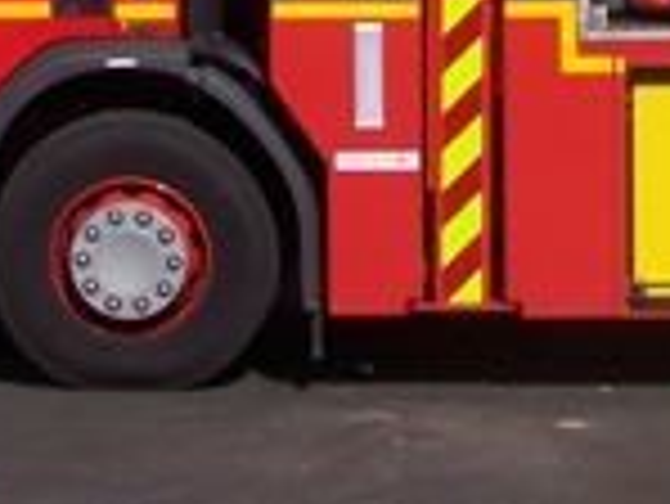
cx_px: 733
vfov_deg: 9.0
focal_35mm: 163
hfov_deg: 11.9
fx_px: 3157
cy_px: -184
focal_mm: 6.3
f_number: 5.6
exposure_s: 1/640
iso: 80
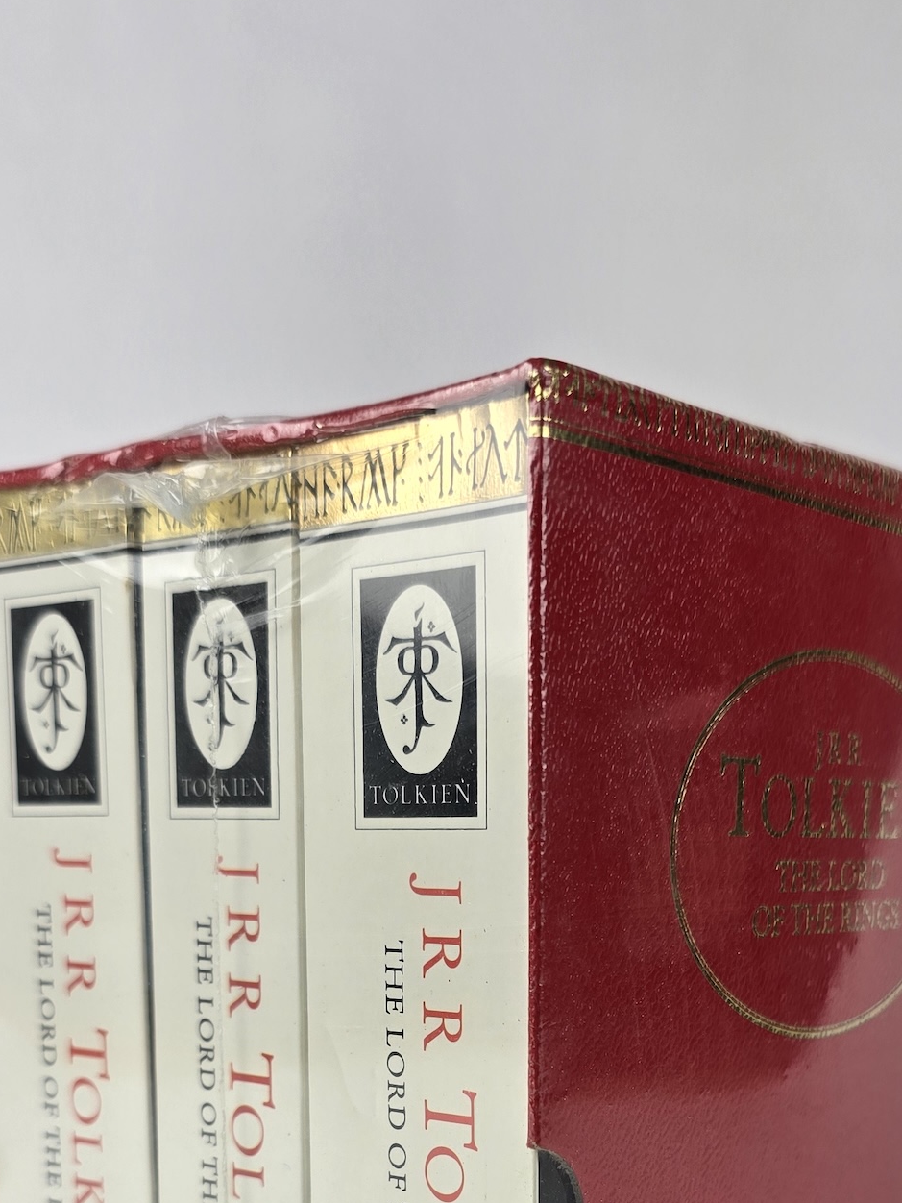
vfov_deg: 36.0
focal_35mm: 49
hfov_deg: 29.6
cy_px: 1129
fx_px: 1702
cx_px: 510
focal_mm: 6.3
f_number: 1.7
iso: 12
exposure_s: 1/141
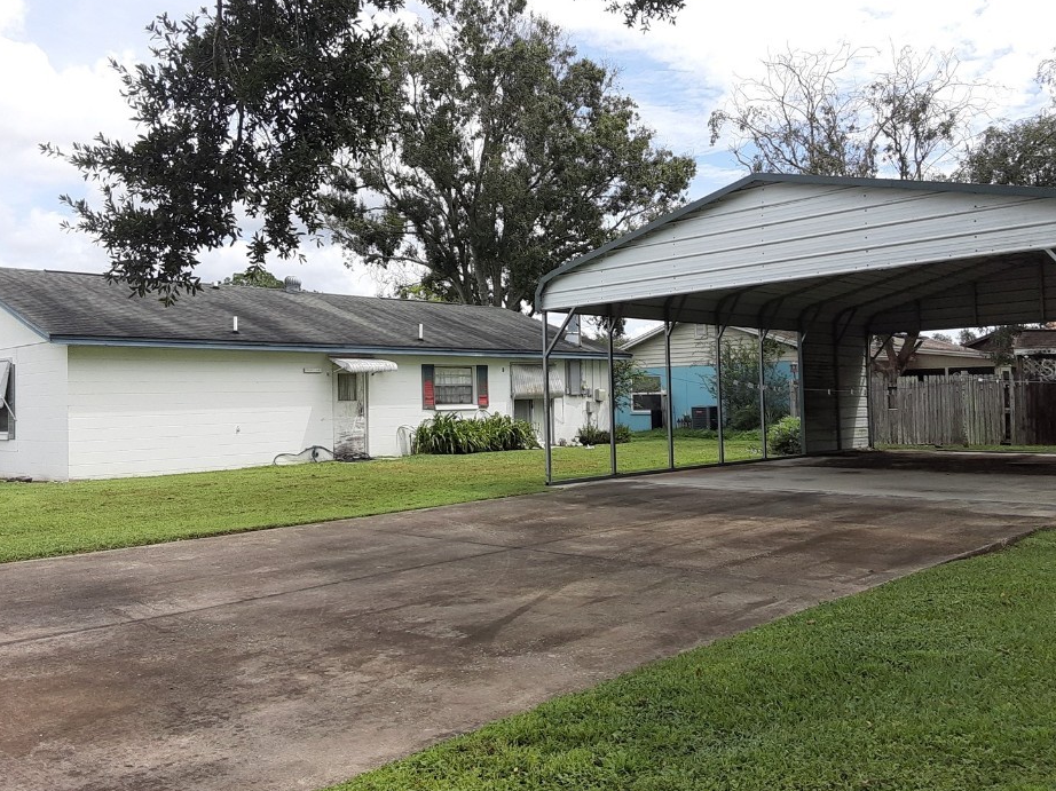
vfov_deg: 46.7
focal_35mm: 30
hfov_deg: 59.9
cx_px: 562
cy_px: 367
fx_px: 915
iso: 40
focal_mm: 2.91
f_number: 1.9
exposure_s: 1/1305
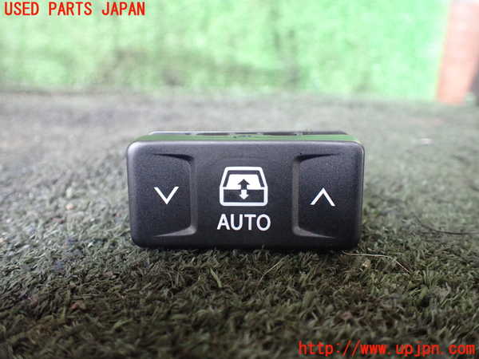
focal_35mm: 30
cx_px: 240
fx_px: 415
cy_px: 180
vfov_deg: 46.8
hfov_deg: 60.0
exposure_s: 1/40
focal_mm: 5.4
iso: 800
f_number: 2.3
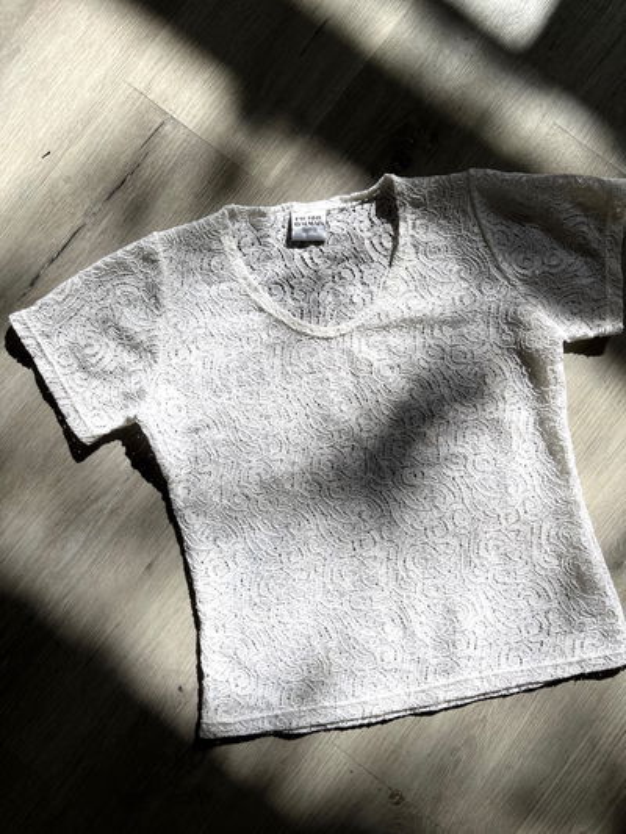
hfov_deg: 53.1
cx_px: 313
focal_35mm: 26
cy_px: 417
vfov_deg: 67.3
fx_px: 627
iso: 50
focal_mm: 5.1
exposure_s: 1/3413
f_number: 1.6
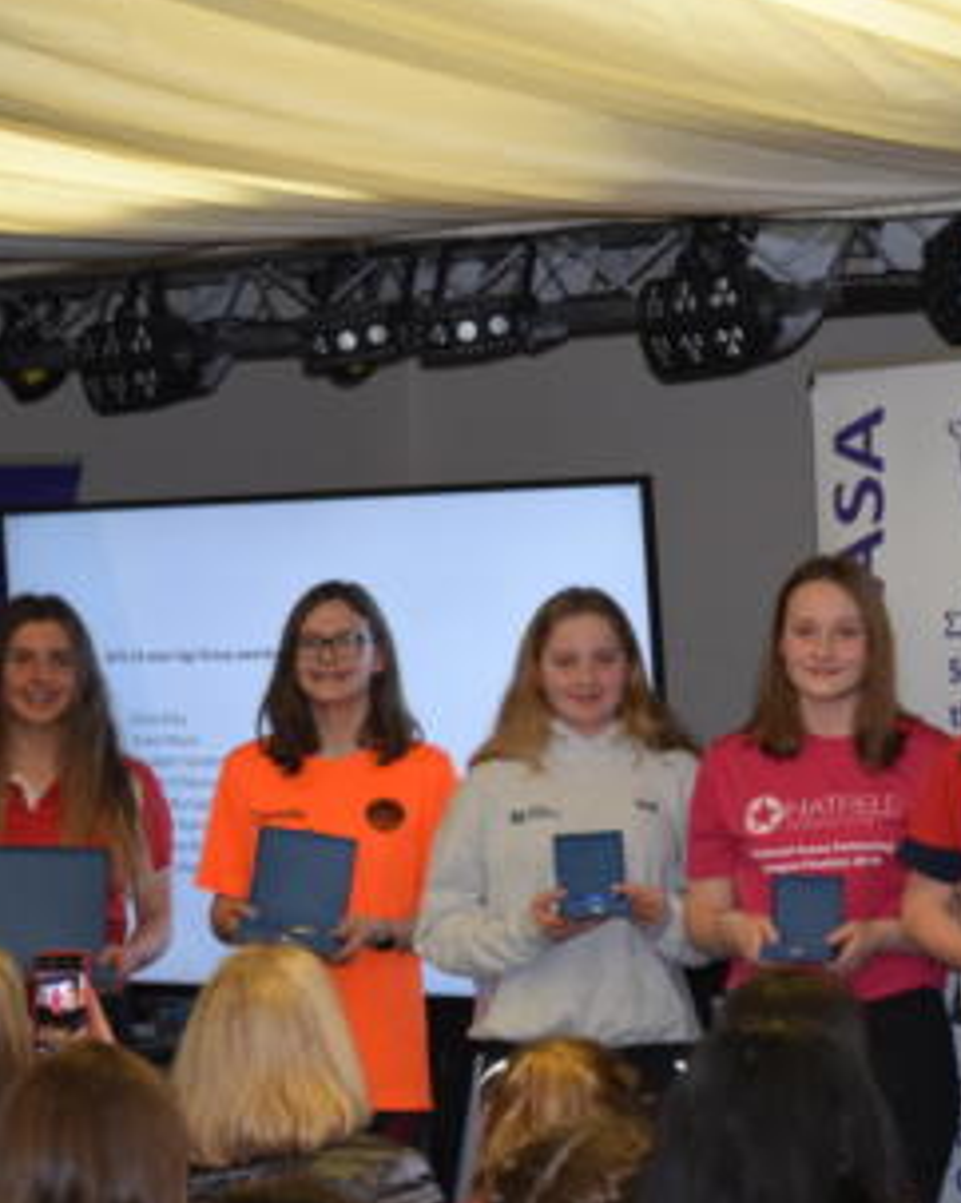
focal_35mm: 128
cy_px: 570
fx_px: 4547
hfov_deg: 12.0
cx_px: 671
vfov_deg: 15.1
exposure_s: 1/60
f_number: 5.6
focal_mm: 55
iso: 2000
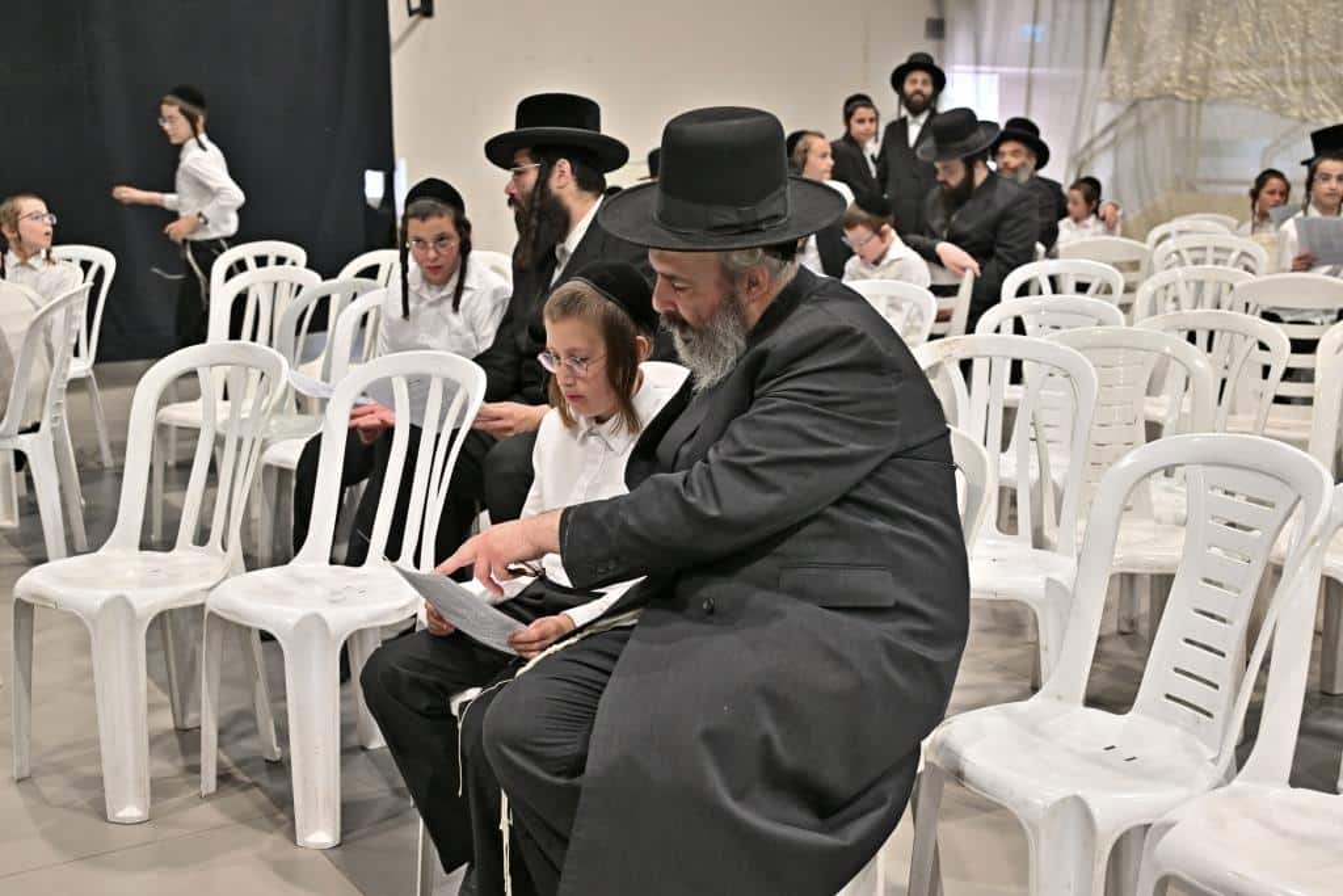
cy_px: 448
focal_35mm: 40
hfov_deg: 48.5
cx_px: 672
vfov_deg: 33.4
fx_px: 1492
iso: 800
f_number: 4
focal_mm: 40
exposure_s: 1/160
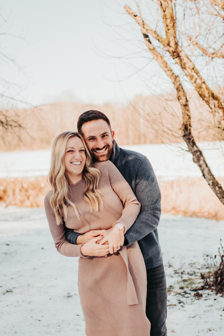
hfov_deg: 25.8
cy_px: 168
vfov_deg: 37.9
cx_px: 112
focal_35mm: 52
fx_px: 490
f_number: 1.4
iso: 100
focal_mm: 35
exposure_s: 1/2500
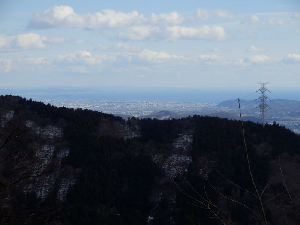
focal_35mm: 111
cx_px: 150
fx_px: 962
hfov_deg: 17.7
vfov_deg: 13.3
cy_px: 112
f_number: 5.5
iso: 80
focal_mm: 19.6
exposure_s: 1/500
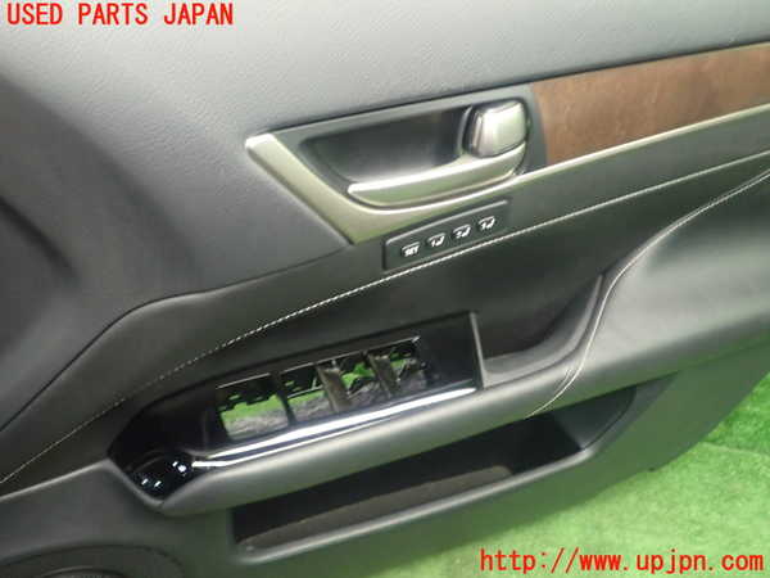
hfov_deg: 60.0
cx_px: 385
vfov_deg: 46.8
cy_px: 289
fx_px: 667
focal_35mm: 30
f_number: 2.3
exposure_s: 1/30
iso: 500
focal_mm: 5.4
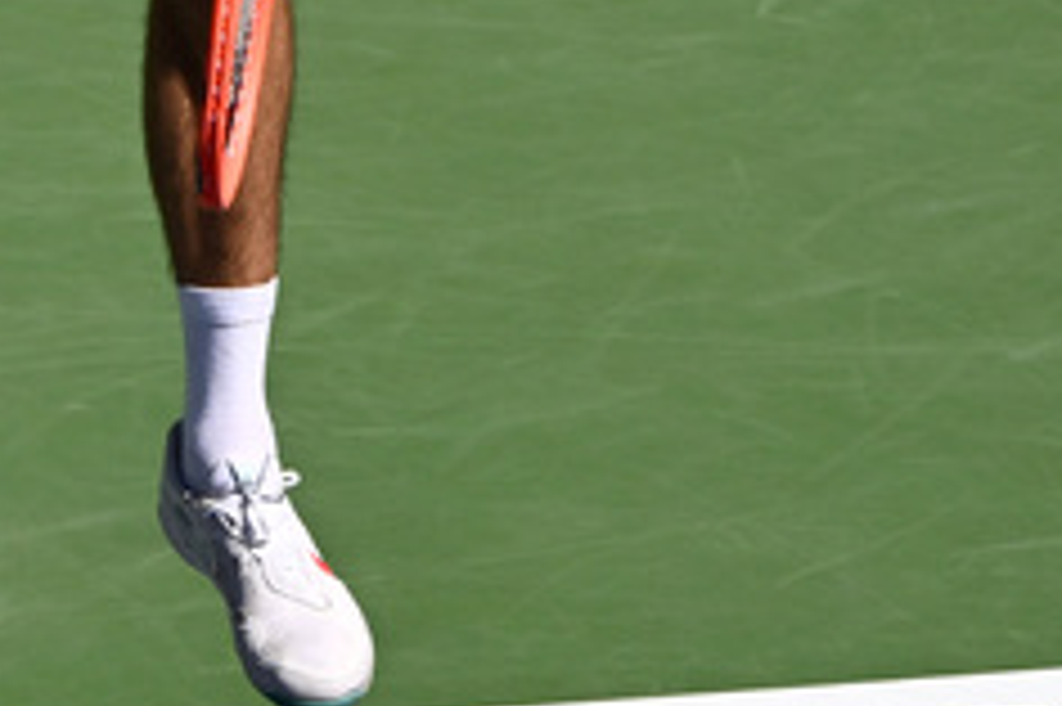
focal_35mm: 2228
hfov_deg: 0.9
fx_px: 65678
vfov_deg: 0.6
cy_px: -432
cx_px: 54
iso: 200
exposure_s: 1/5000
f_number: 4
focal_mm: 350
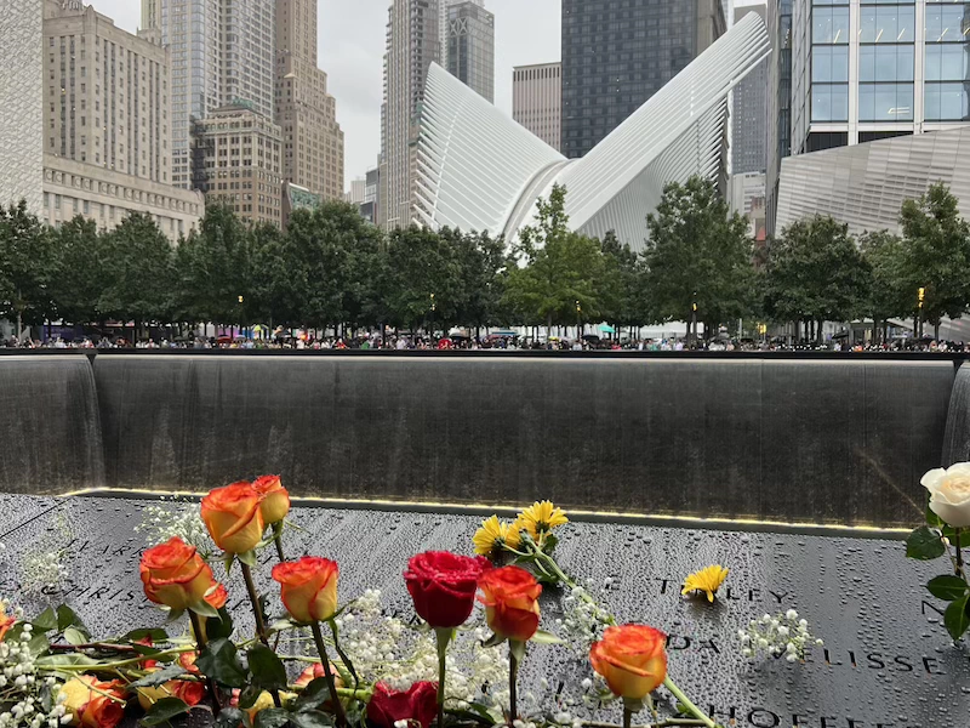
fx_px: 729
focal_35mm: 26
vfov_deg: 53.1
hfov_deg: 67.3
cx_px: 485
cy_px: 364
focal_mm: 5.7
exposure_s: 1/159
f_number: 1.5
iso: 40
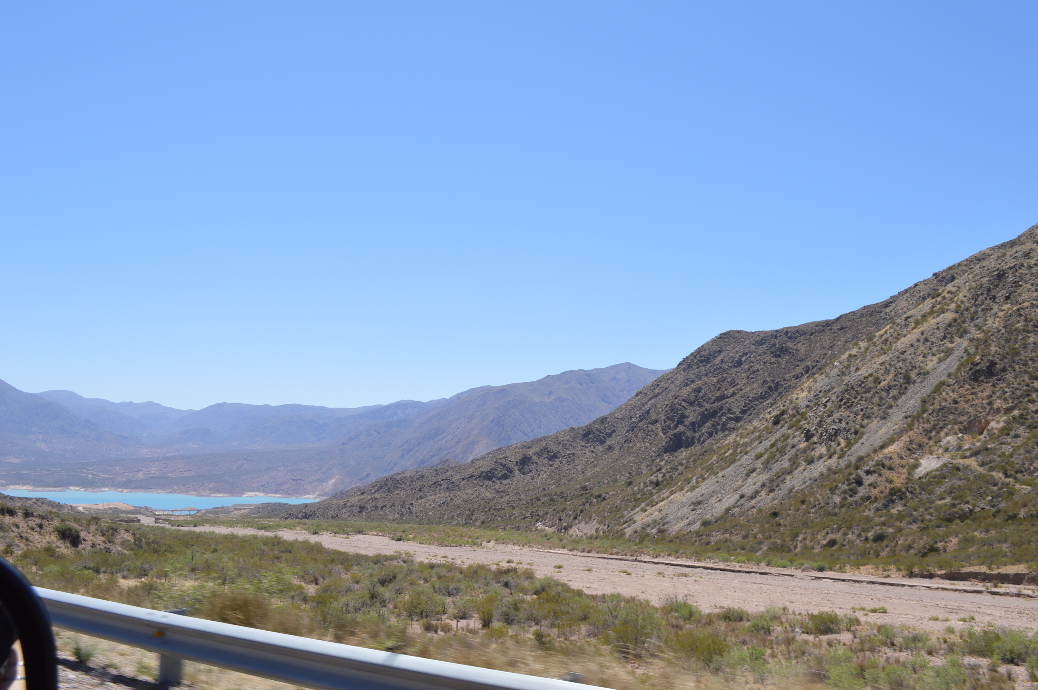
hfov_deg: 57.3
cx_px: 519
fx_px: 951
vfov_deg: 39.9
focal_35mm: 33
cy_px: 345
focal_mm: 22
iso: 100
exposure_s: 1/250
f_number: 8
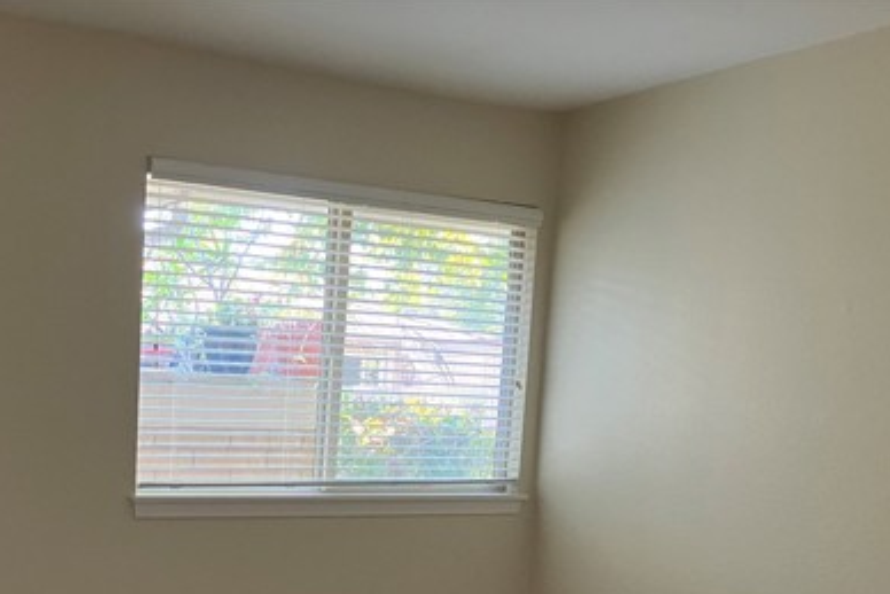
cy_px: 546
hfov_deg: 39.5
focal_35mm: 48
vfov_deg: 27.0
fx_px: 1187
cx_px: 177
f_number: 1.8
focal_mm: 3.99
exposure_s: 1/60
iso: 250
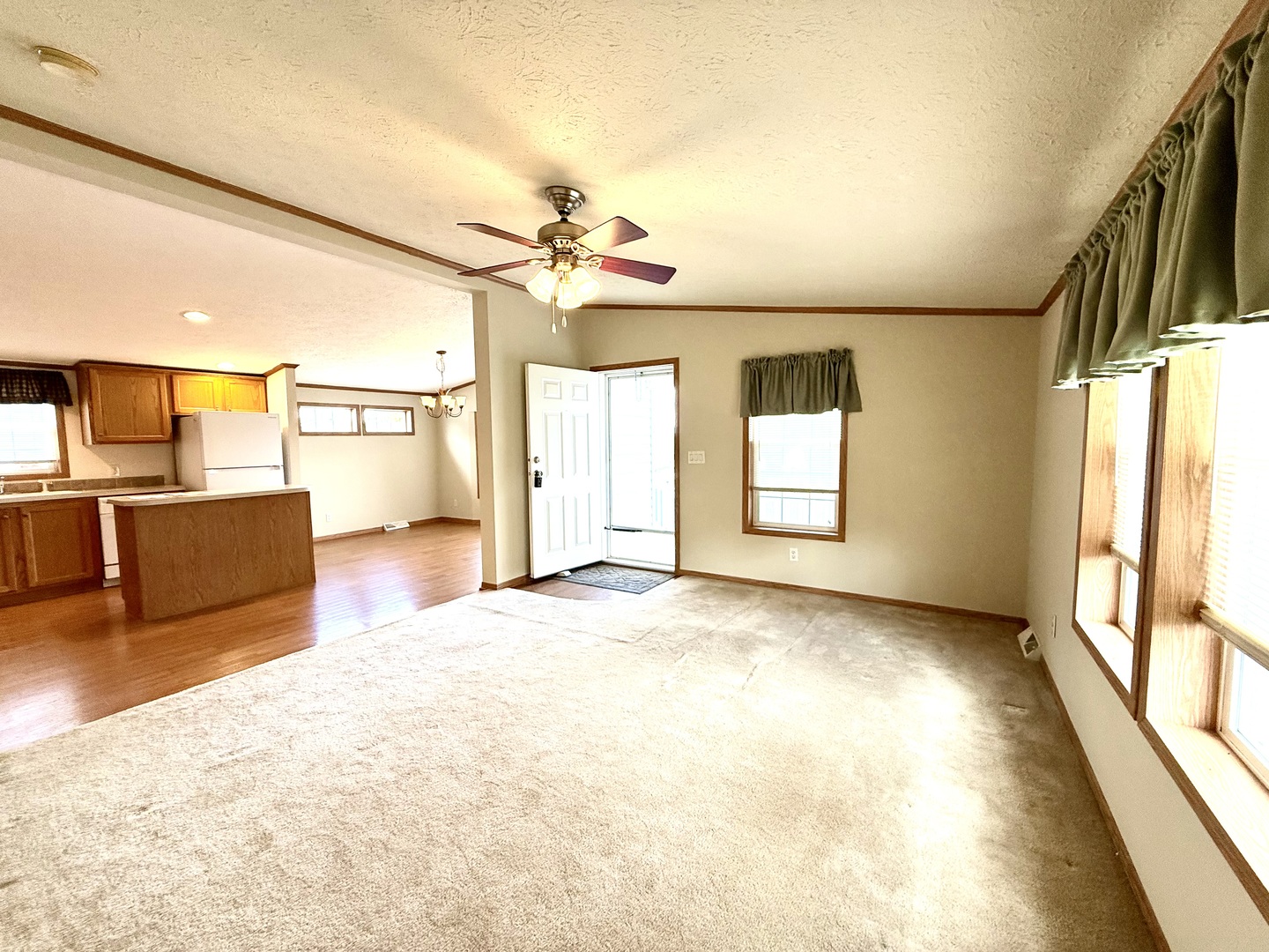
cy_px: 476
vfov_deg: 85.7
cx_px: 634
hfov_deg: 102.1
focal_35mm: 14
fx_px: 513
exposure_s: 1/120
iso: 125
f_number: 2.2
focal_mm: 2.22
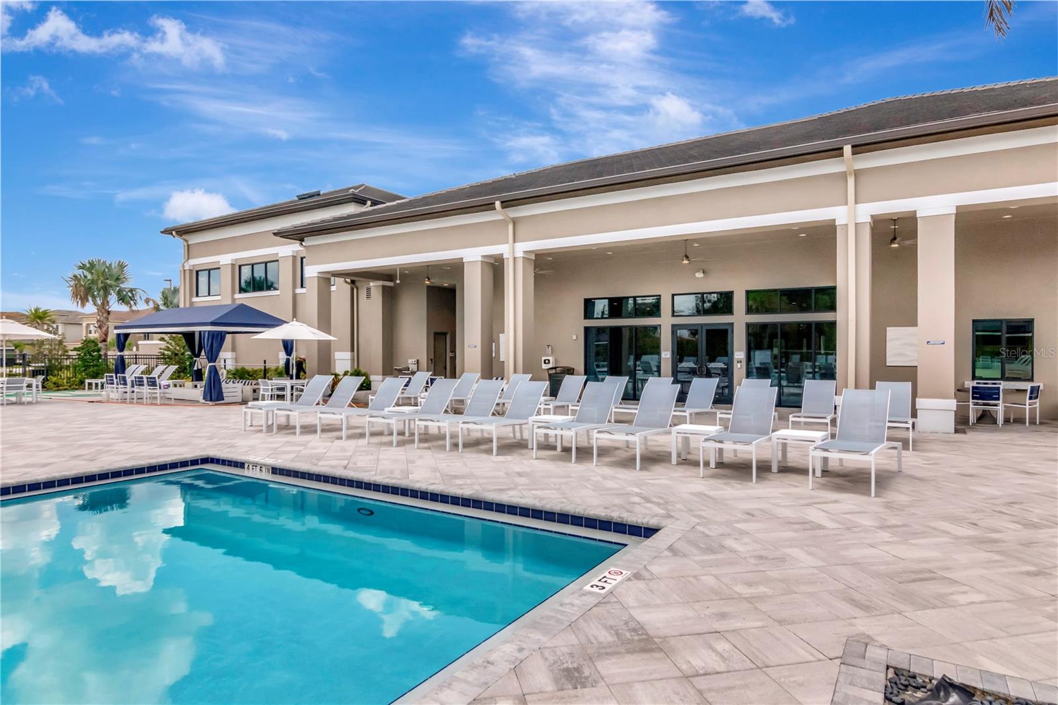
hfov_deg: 81.2
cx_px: 529
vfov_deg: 59.5
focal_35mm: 21
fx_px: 617
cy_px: 352
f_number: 14
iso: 1000
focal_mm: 14
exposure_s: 1/640
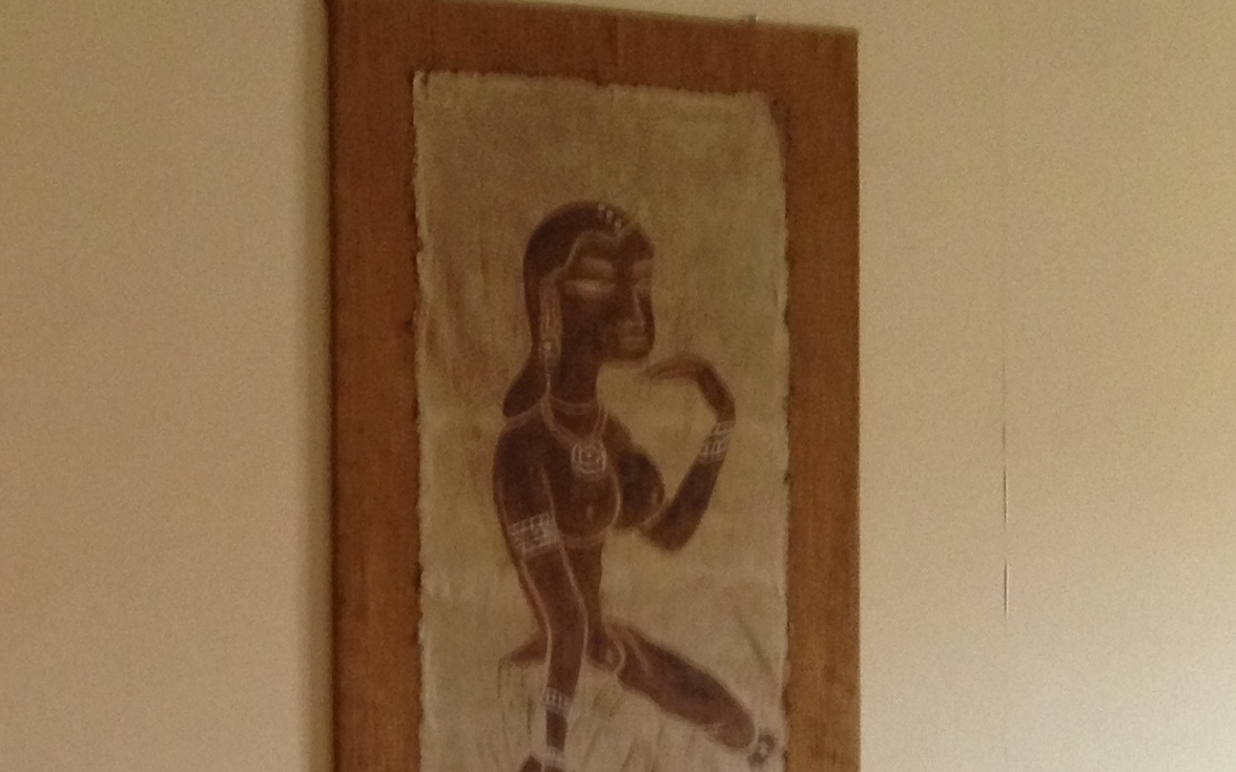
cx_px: 28
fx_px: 3470
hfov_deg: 19.7
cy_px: 1237
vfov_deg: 12.0
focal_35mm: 103
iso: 160
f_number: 2.4
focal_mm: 4.28
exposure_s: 1/20
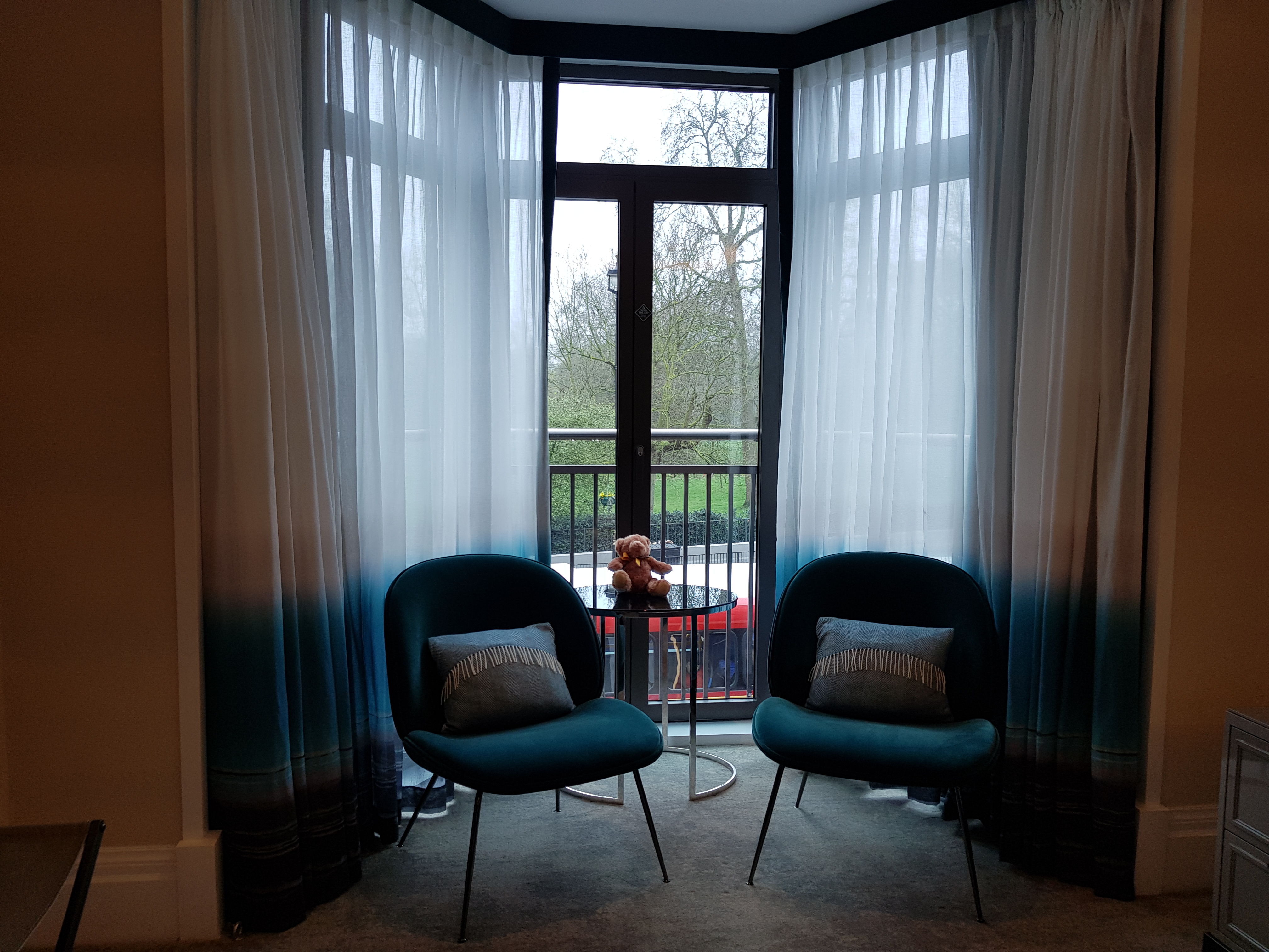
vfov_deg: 53.1
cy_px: 476
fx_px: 953
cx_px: 634
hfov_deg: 67.3
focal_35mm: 26
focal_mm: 4.2
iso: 40
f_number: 1.7
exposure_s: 1/104
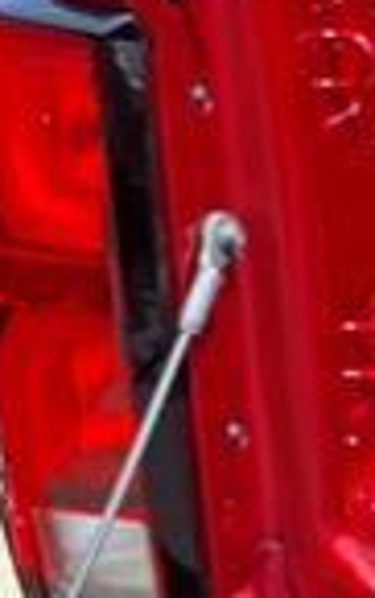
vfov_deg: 16.3
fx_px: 2054
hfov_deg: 8.1
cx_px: 1306
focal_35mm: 126
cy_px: 37
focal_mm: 3.58
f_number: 1.9
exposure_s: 1/1000
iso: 40
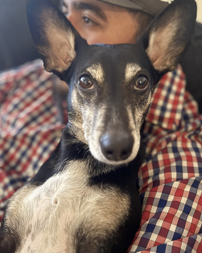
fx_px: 254
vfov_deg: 52.8
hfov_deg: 43.3
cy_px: 118
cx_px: 105
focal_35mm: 34
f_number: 1.78
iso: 1600
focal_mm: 6.76
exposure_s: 1/24
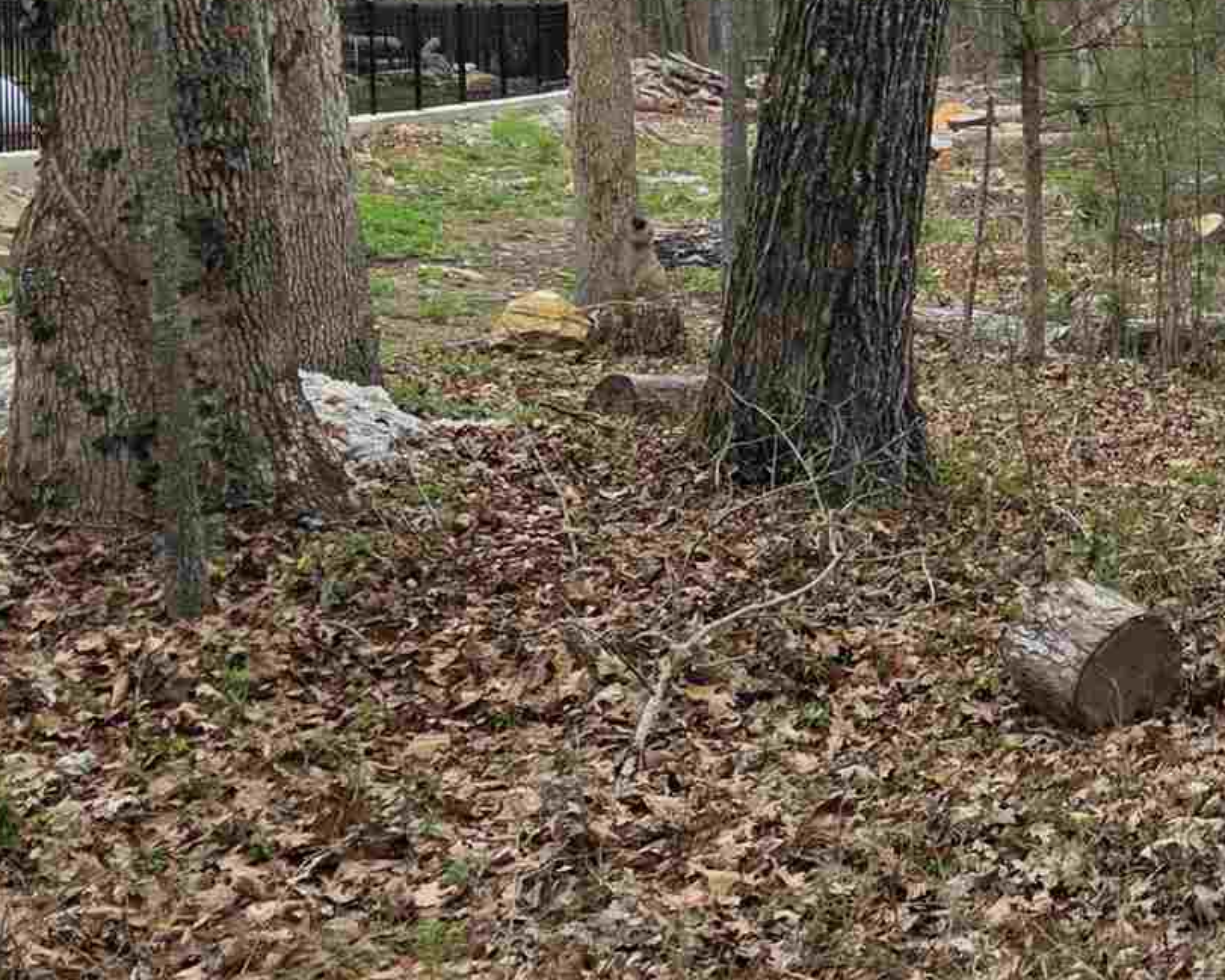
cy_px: 195
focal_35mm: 85
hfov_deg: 19.3
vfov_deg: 17.9
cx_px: 1893
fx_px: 3082
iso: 40
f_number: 1.7
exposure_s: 1/359
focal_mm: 6.3
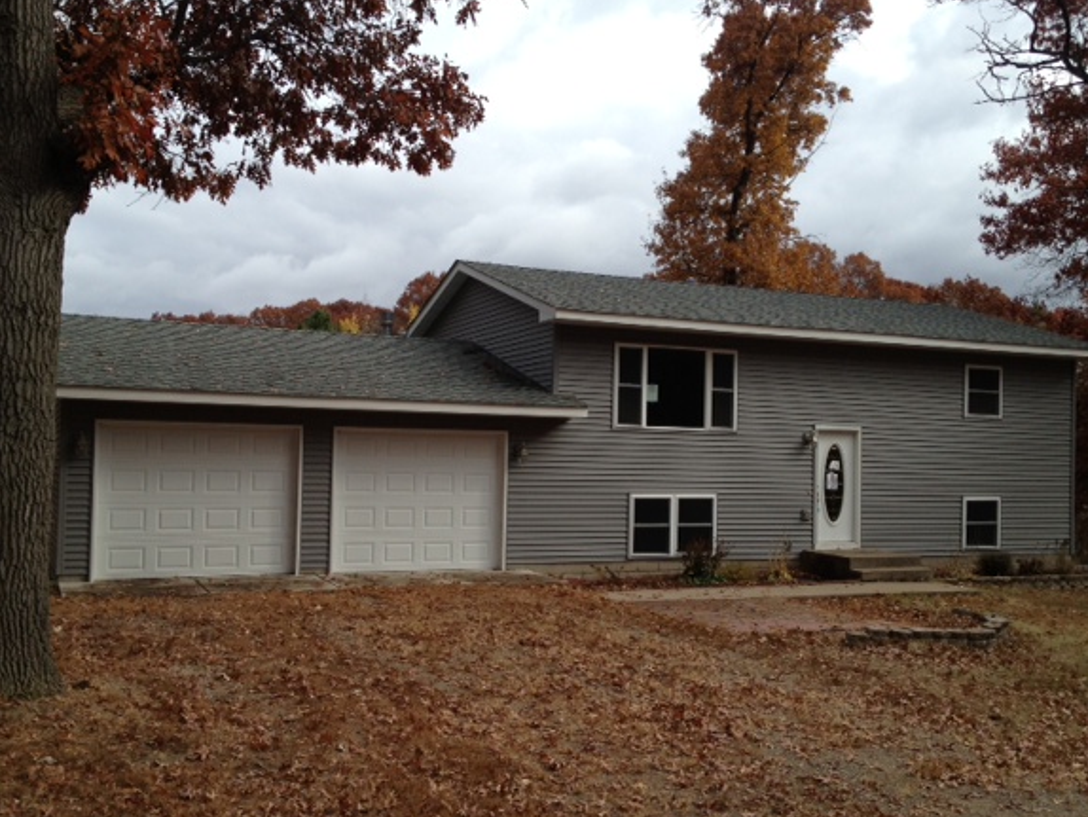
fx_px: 1226
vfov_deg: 36.8
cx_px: 514
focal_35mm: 39
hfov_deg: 47.8
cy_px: 445
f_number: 2.4
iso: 50
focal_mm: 4.28
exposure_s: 1/920
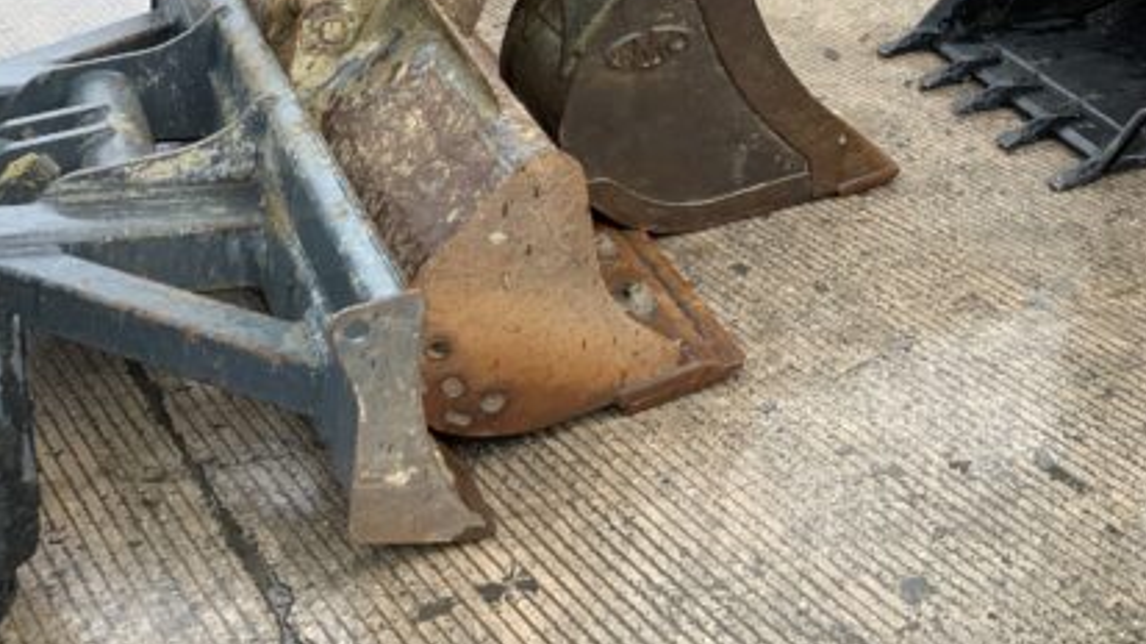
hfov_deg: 40.7
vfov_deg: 23.4
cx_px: 880
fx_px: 1488
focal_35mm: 49
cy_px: 0
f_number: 1.8
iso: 16
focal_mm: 3
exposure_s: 1/227
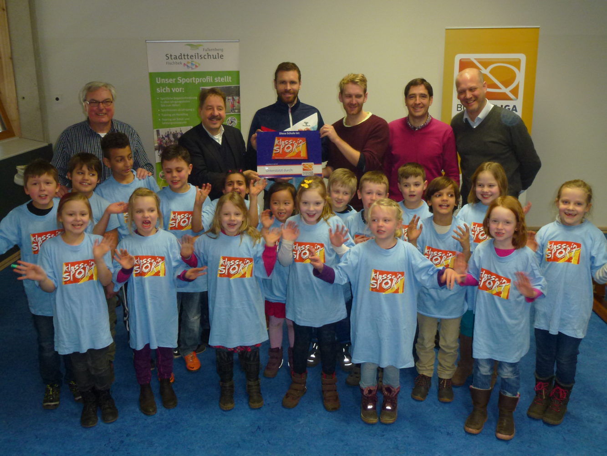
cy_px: 228
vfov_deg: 43.0
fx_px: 579
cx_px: 304
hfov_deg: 55.3
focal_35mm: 33
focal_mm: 5.9
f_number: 3.6
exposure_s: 1/60
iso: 200
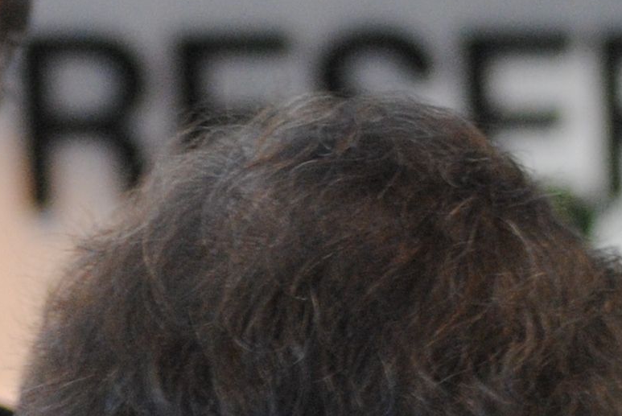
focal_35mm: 414
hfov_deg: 5.0
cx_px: -43
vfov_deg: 3.3
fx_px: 7151
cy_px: 661
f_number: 4
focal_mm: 55
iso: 640
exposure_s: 1/30
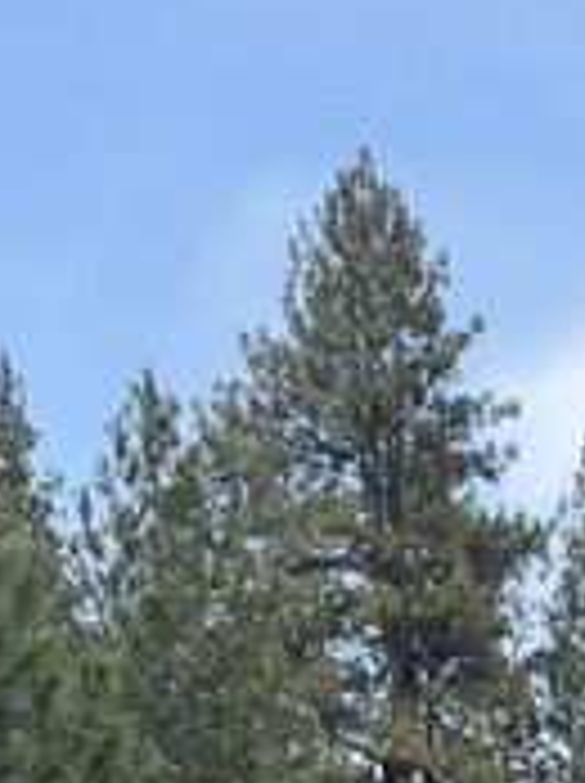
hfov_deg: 15.2
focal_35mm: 92
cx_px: 796
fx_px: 2078
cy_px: 1474
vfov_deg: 17.0
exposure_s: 1/335
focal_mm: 6.76
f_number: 1.78
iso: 100
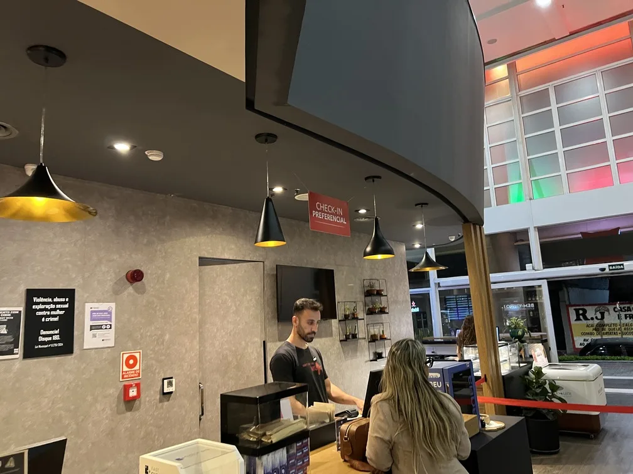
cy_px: 237
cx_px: 316
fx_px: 475
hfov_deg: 67.3
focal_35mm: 26
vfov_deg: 53.1
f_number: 1.5
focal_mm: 5.7
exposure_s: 1/40
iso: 500
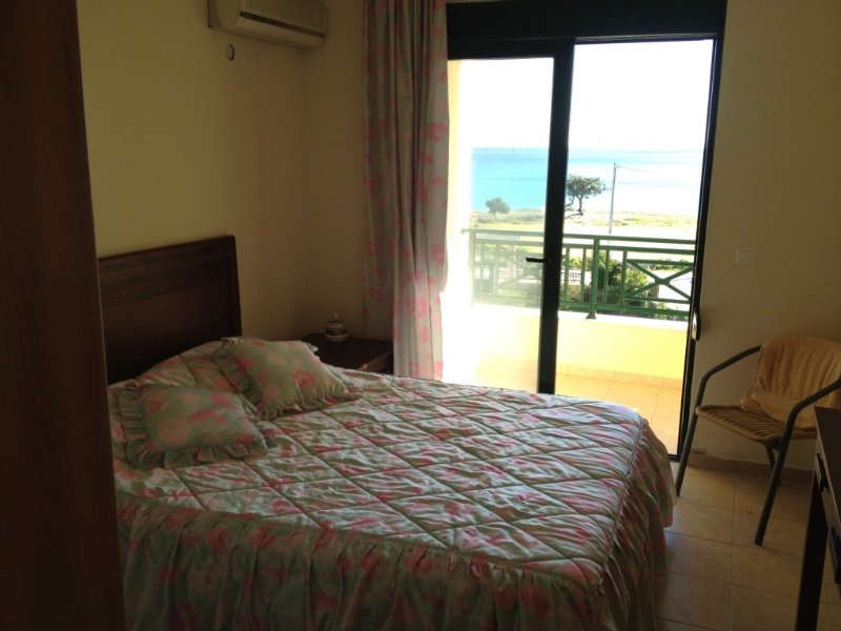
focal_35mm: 35
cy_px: 316
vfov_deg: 40.7
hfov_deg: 52.6
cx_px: 420
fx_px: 850
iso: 80
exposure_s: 1/370
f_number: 2.4
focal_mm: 4.28
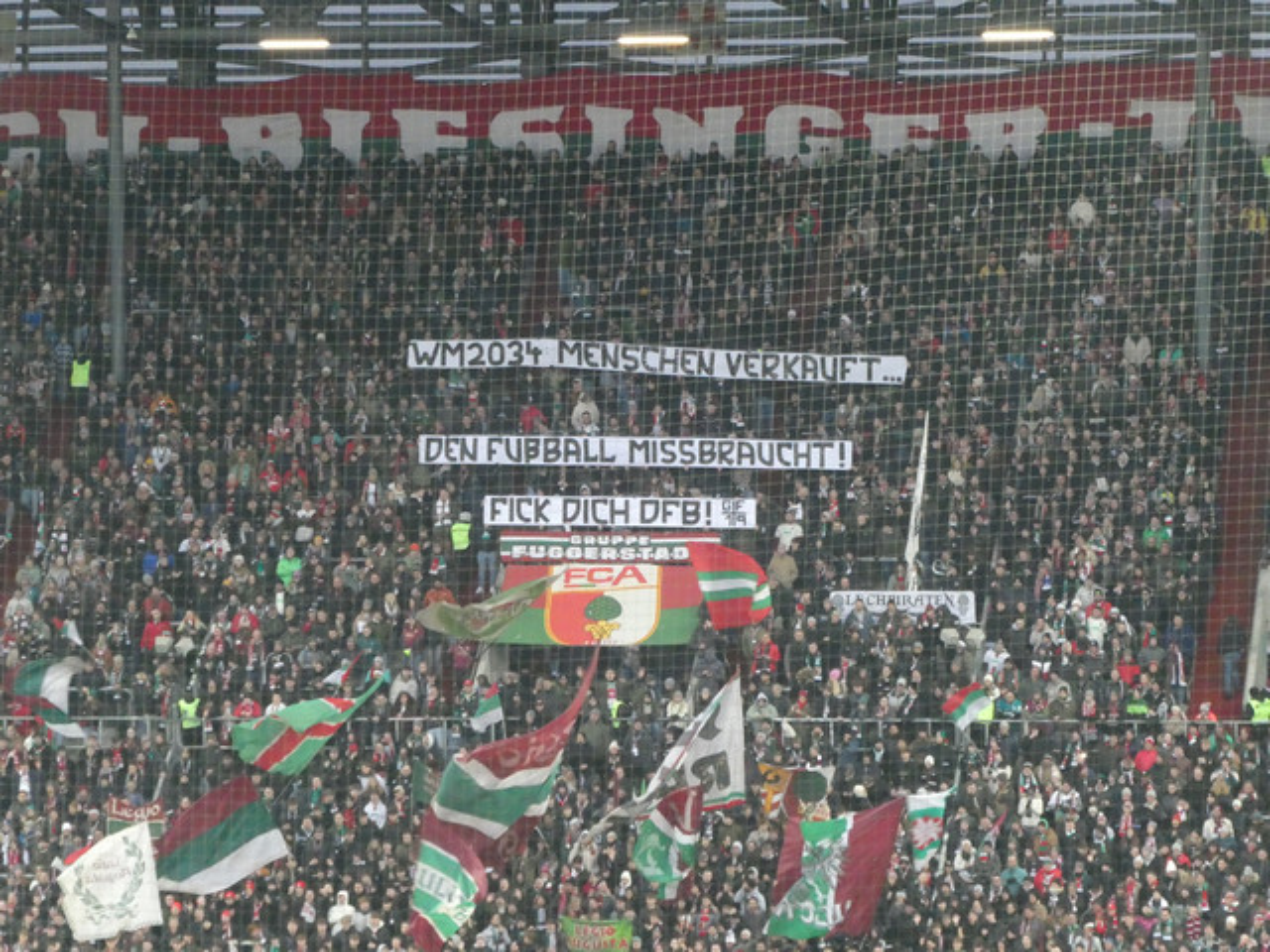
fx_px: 7851
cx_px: 635
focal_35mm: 214
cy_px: 476
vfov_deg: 6.9
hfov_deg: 9.2
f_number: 5.6
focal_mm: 38.4
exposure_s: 1/60
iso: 1600
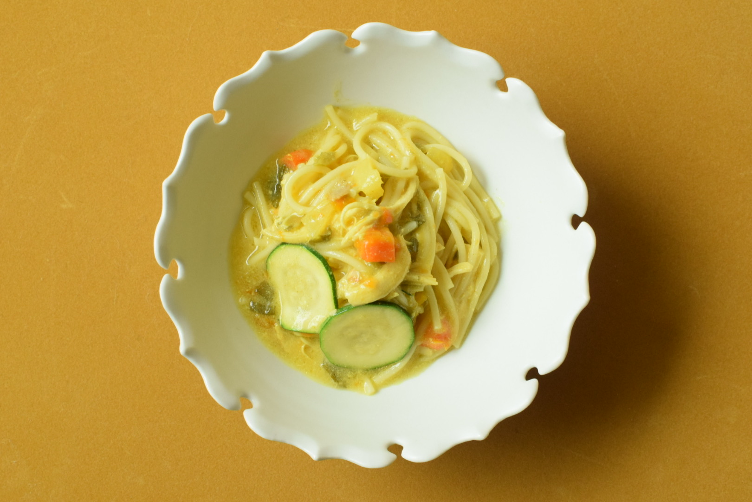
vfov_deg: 25.8
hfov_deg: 37.9
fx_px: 1097
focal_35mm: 52
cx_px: 376
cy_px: 251
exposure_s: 1/100
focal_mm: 35
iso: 1600
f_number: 9
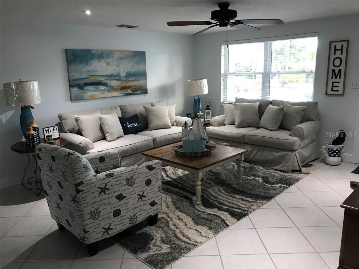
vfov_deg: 49.7
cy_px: 134
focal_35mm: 28
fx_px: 290
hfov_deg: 63.4
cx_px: 180
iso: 50
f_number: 1.8
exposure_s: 1/15
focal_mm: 3.99
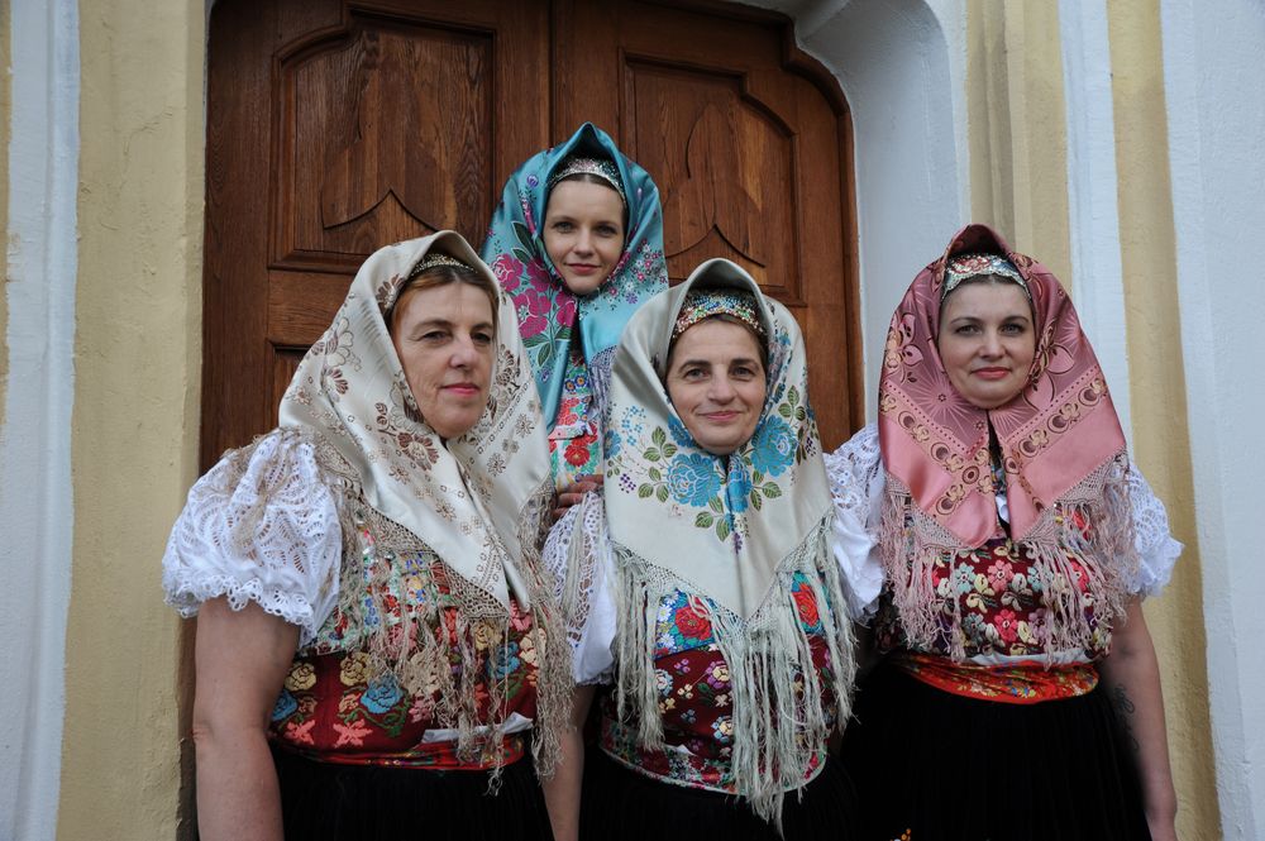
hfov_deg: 62.0
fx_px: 1053
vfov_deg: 43.5
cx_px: 632
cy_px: 420
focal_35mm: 30
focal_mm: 30
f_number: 8
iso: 250
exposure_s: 1/125
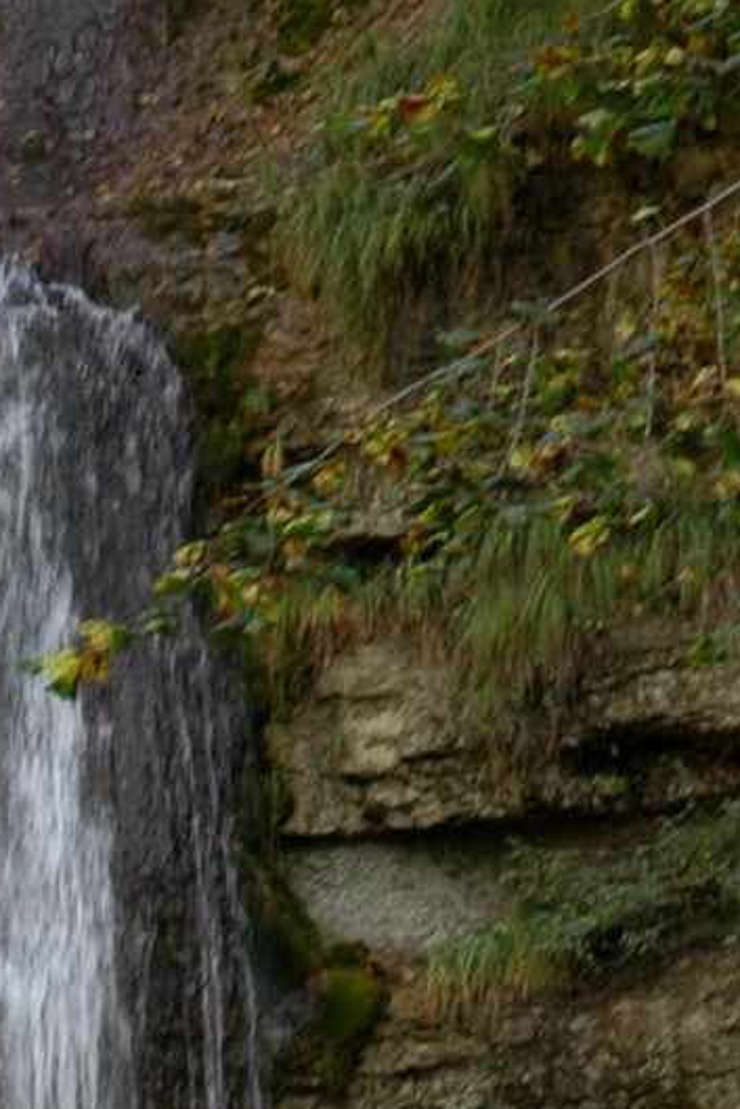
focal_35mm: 579
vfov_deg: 3.5
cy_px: 1813
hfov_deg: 2.4
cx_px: -864
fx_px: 17848
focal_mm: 85
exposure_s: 1/50
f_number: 7.1
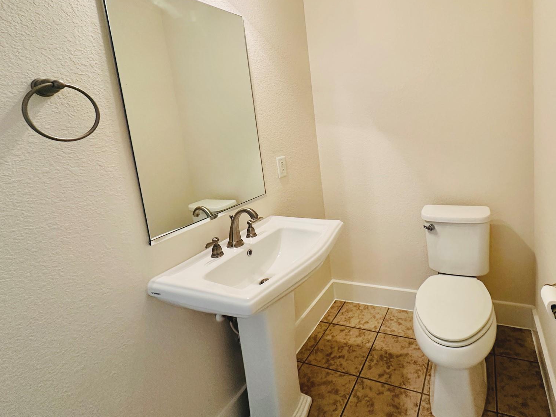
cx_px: 364
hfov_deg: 82.2
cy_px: 155
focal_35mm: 19
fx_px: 305
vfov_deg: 67.6
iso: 200
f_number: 2.2
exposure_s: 1/60
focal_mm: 2.22
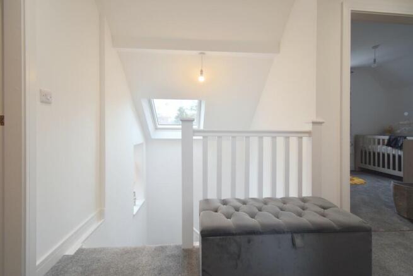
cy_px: 138
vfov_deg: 77.4
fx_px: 172
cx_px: 206
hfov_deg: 100.4
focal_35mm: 15
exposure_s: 1/30
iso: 100
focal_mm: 10
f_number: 4.5
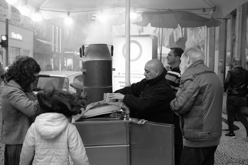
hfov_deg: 47.4
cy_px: 82
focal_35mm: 41
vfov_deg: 32.6
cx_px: 124
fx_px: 282
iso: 500
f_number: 2.8
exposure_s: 1/160
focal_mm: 27
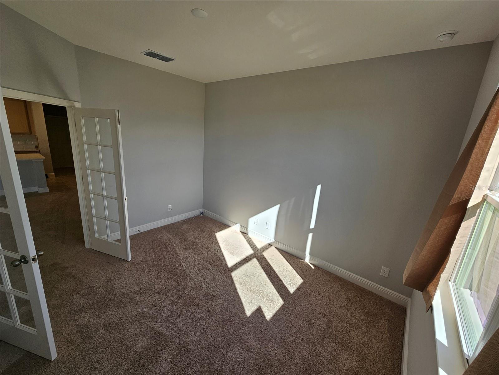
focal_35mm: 13
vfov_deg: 89.9
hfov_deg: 106.2
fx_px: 187
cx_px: 250
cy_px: 188
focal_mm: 2.2
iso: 50
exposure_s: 1/359
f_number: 2.2
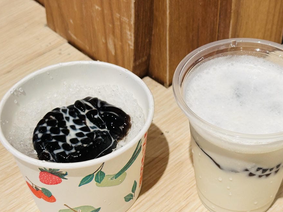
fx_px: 540
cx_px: 172
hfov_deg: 29.3
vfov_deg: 22.3
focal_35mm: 66
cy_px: 111
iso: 160
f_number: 1.78
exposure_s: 1/60
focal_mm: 6.86
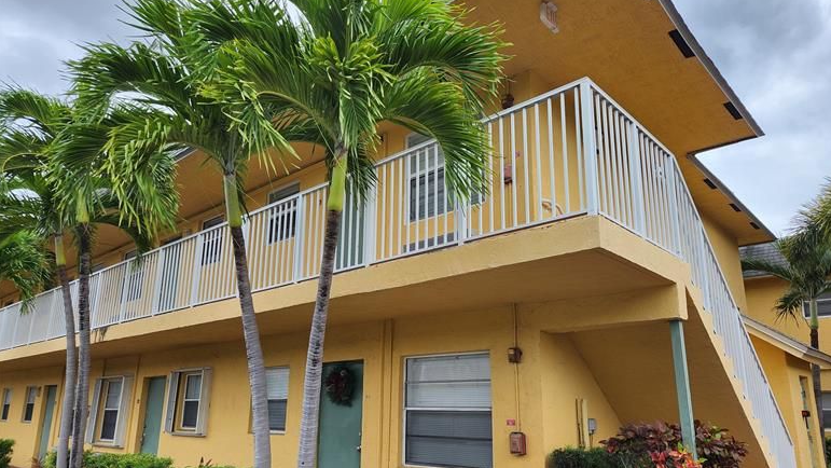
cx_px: 428
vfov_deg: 44.3
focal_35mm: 26
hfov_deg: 71.9
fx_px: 573
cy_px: 259
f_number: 1.8
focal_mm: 5.4
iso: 20
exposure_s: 1/437
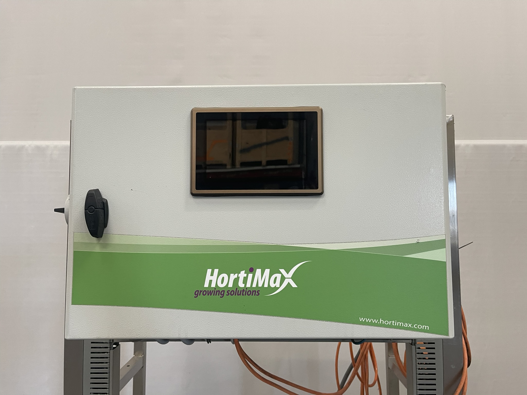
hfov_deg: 69.4
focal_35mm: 25
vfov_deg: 54.9
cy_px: 198
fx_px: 381
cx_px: 264
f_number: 1.6
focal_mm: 5.1
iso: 125
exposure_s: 1/79
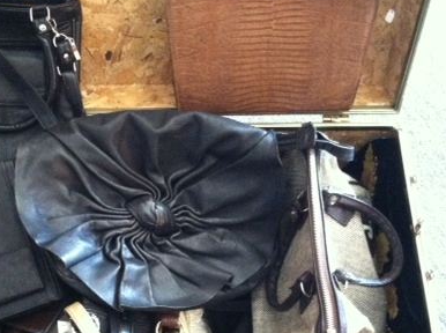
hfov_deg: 32.9
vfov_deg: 25.1
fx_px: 746
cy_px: 213
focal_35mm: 58
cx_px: 134
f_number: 2.8
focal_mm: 3.85
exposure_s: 1/15
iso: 800
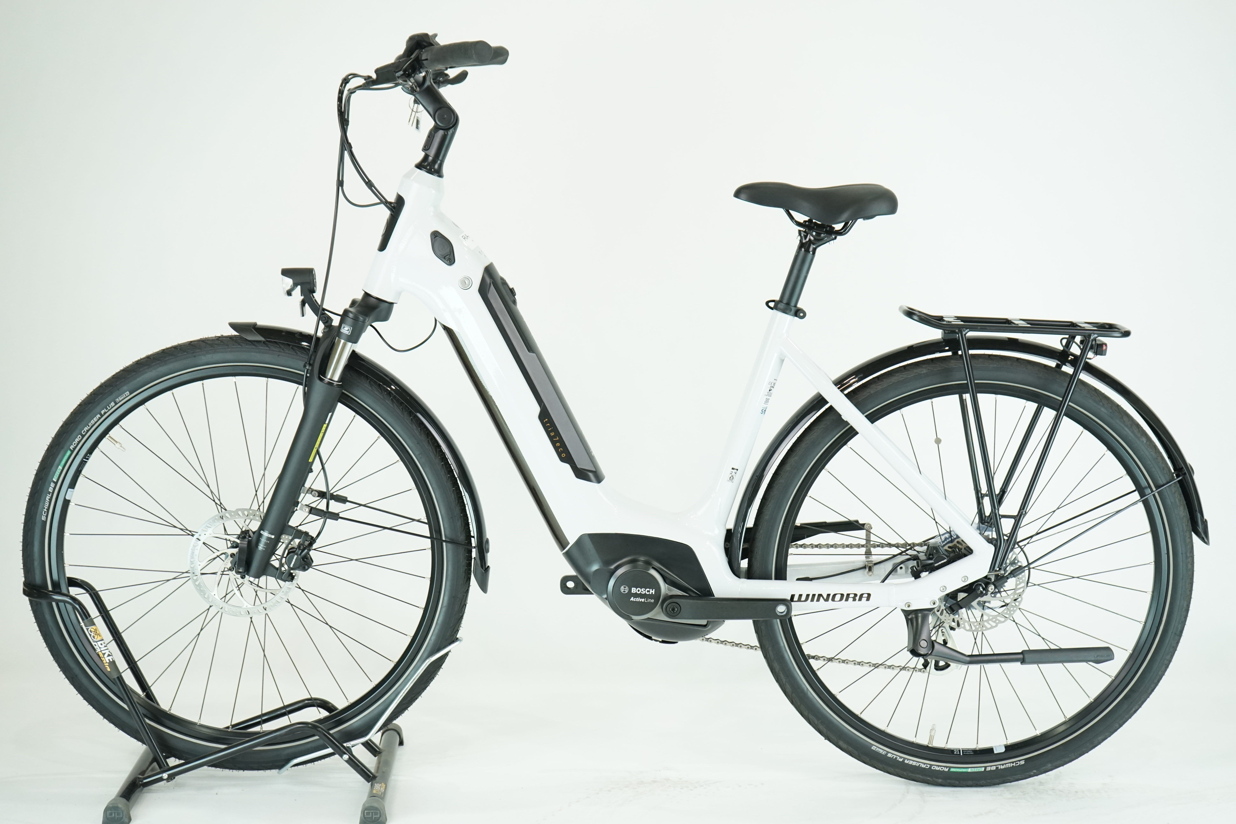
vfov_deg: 24.6
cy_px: 412
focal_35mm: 55
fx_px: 1888
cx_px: 618
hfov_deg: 36.2
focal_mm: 55
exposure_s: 1/200
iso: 1600
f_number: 5.6
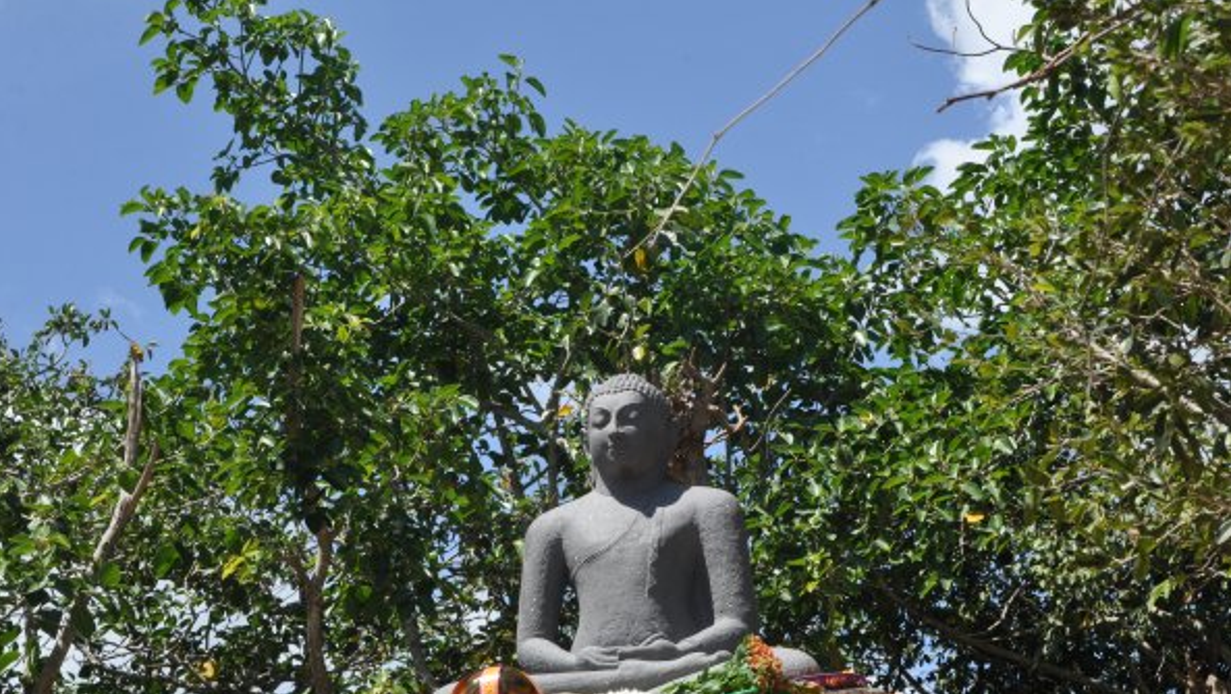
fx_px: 3004
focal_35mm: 92
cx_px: 617
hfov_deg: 23.2
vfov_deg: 13.2
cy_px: 411
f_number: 18
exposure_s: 1/200
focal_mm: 58
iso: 400
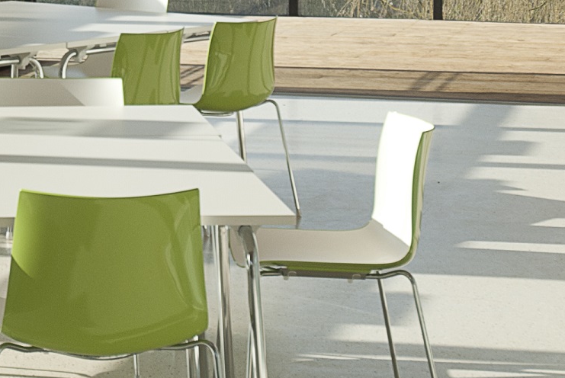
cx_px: 67
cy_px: -150
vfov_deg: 9.5
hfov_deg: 14.4
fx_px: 2216
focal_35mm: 141
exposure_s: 1/180
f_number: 8
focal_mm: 24
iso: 100
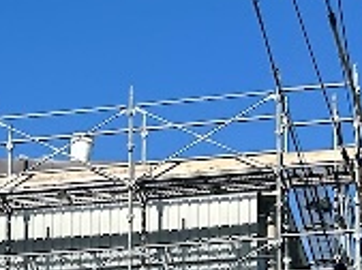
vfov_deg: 9.0
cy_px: 448
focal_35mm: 158
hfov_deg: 12.3
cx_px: -34
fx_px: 1649
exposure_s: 1/4444
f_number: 1.5
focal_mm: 5.7
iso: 50
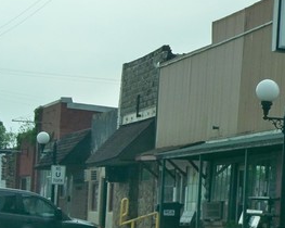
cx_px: 339
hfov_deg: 9.2
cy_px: 73
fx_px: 1753
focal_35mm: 208
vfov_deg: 7.4
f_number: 4.1
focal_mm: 12.3
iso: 80
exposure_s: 1/400
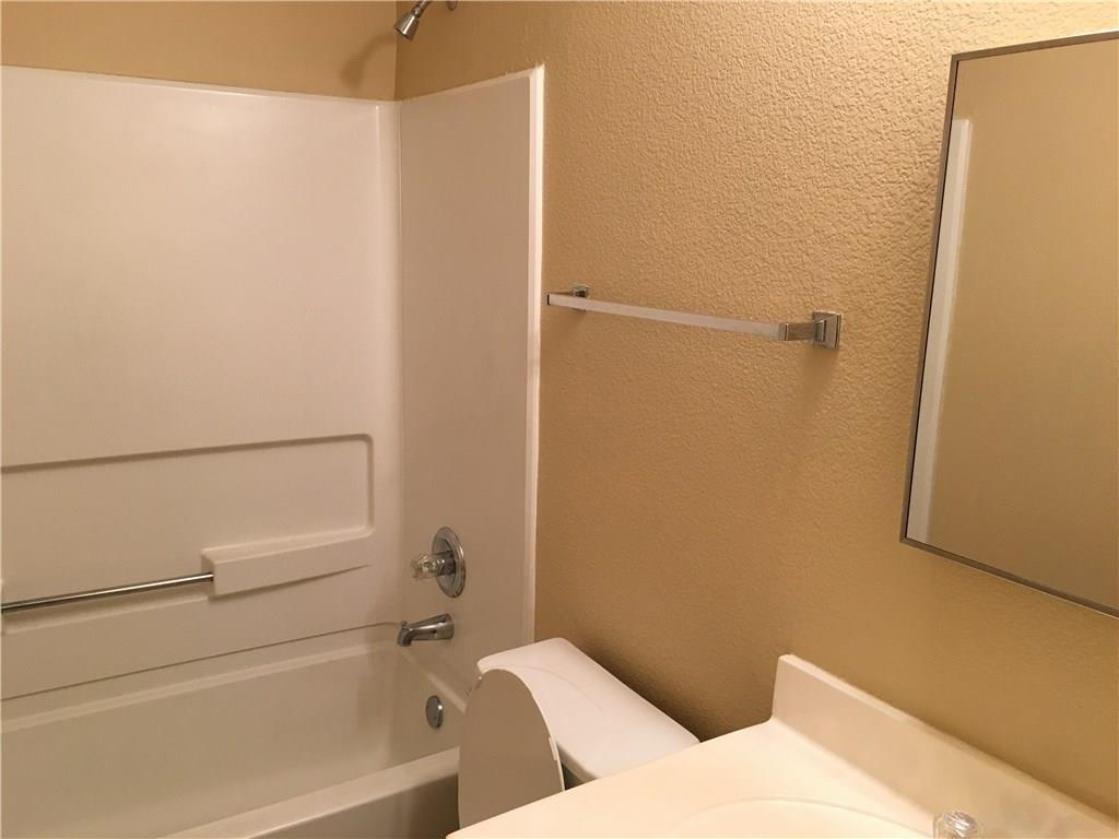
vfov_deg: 48.2
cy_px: 420
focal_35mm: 29
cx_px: 560
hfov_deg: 61.7
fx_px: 937
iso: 80
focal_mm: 4.15
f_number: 2.2
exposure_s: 1/30
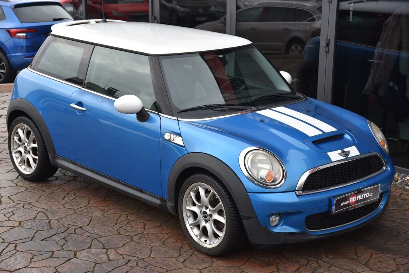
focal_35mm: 70
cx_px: 204
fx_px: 796
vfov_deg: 19.5
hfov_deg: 28.8
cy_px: 136
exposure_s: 1/200
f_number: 7.1
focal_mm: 70
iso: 500
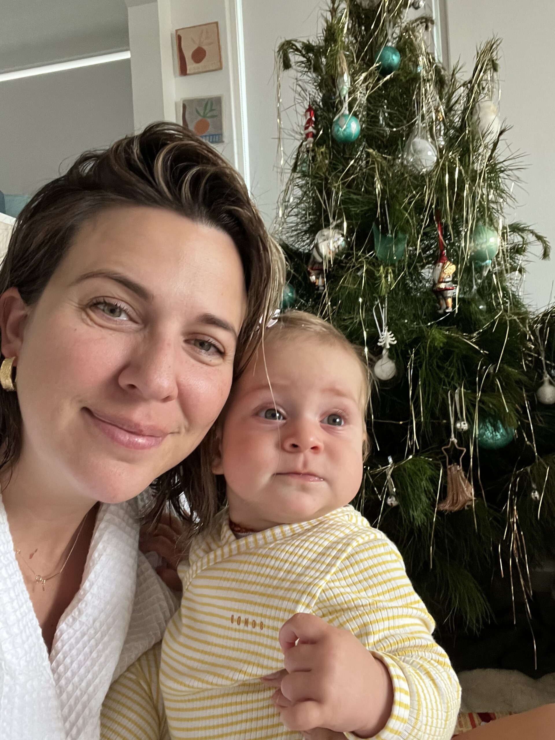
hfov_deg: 46.8
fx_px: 641
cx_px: 278
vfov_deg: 60.0
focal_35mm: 30
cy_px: 370
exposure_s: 1/60
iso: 200
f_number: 2.2
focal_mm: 2.71
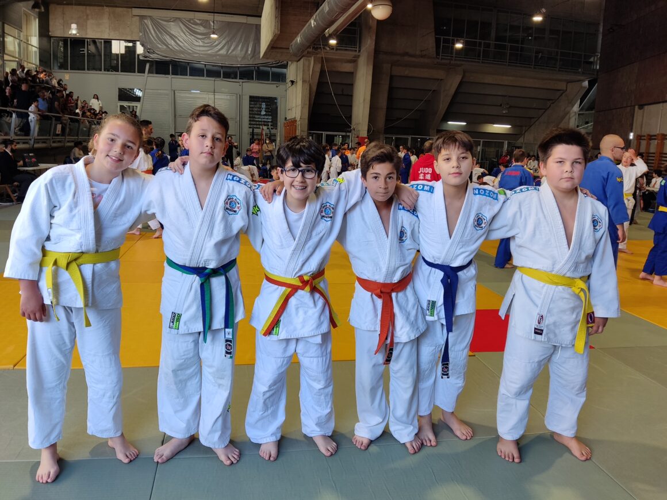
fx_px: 482
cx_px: 334
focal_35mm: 25
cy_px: 250
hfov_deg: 69.4
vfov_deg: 54.9
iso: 88
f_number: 1.79
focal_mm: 4.71
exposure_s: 1/100
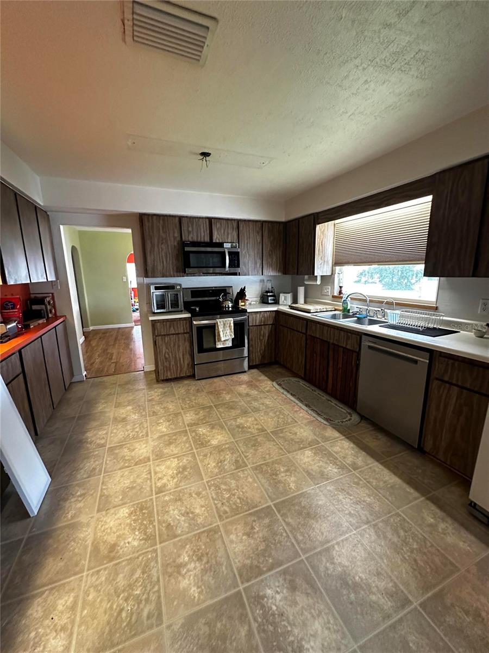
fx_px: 264
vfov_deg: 102.1
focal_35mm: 14
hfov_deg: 85.7
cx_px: 244
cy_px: 326
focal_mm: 2.22
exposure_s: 1/60
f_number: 2.2
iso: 640
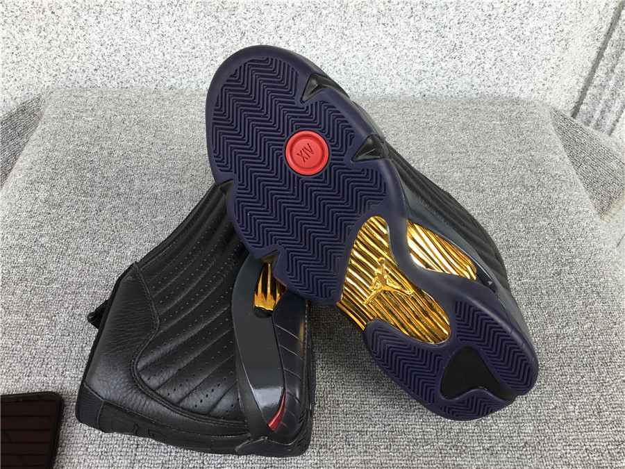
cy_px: 234
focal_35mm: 31
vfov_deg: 45.4
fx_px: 560
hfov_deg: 58.4
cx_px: 312
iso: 25
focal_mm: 3.3
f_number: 2.4
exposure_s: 1/172
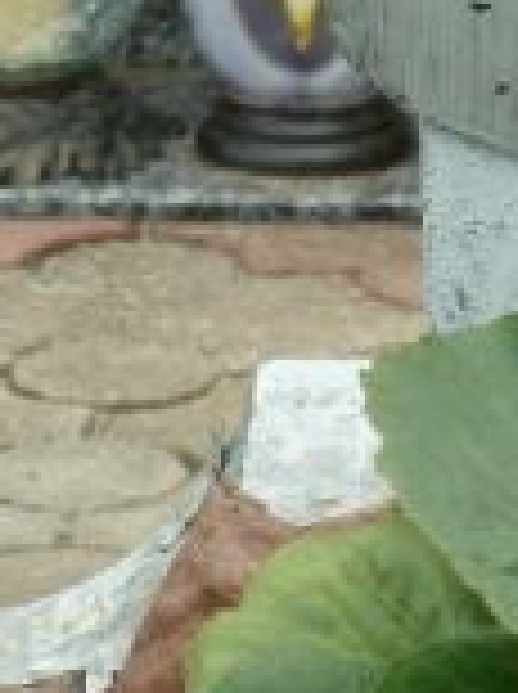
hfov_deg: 3.0
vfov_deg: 4.0
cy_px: -122
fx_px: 9884
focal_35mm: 494
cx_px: 689
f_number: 4.5
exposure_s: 1/100
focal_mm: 25.9
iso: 80
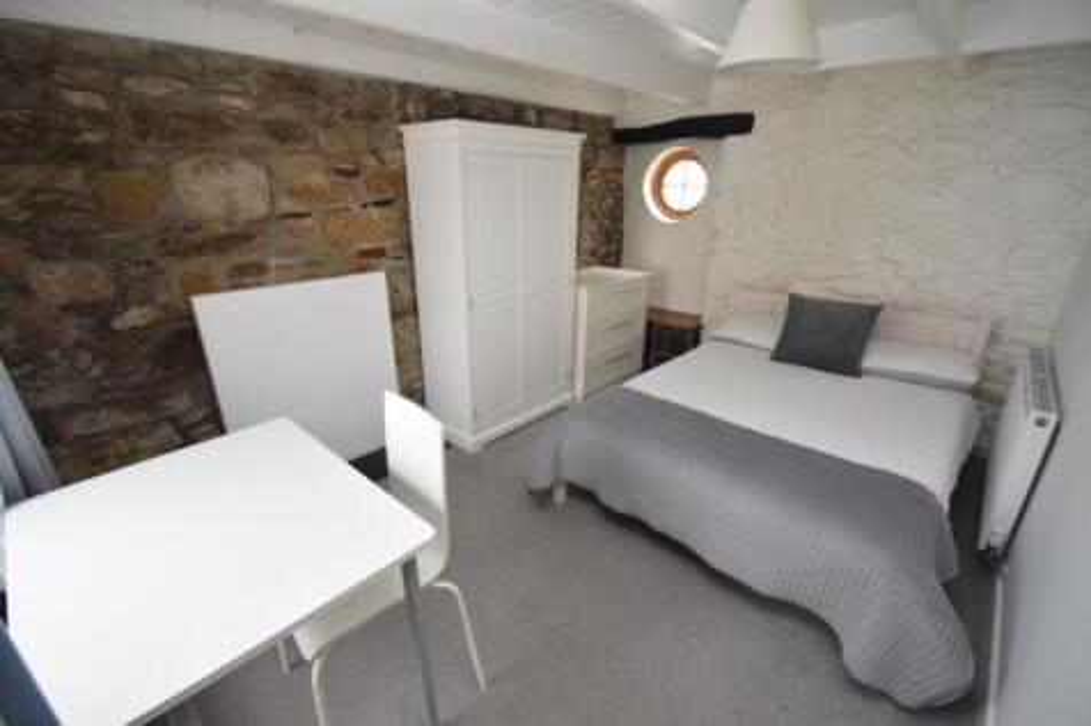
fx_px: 454
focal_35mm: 15
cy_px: 363
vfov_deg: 77.3
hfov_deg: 100.4
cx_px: 546
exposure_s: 1/125
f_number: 5.6
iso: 800
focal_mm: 10
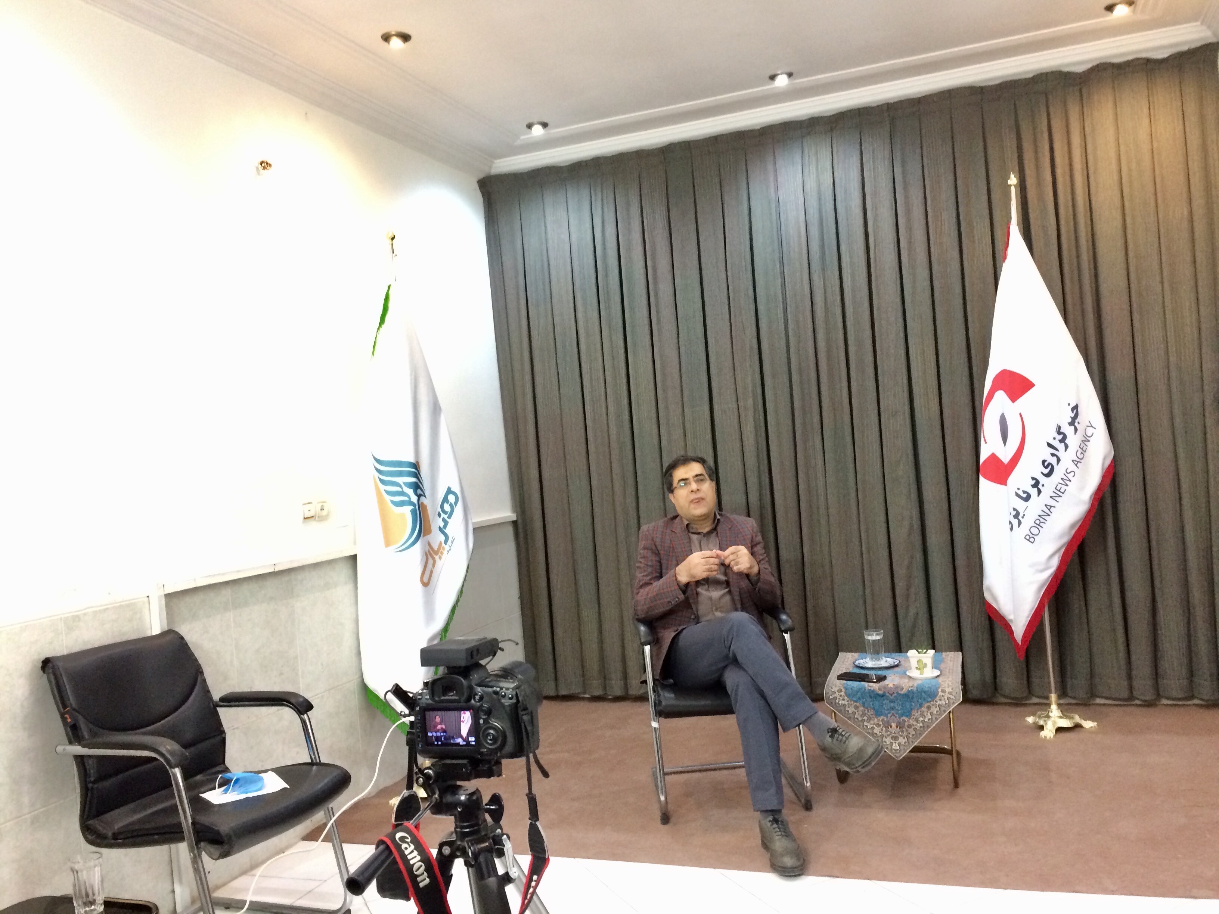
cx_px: 610
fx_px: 1021
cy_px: 457
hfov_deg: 61.7
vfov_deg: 48.2
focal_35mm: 29
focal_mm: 4.15
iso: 320
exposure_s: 1/33
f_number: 2.2
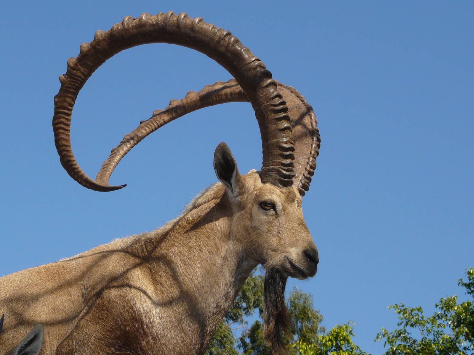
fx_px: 1766
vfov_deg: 11.5
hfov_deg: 15.3
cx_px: 237
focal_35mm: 129
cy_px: 178
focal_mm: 13.3
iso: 100
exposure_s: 1/1000
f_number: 3.2
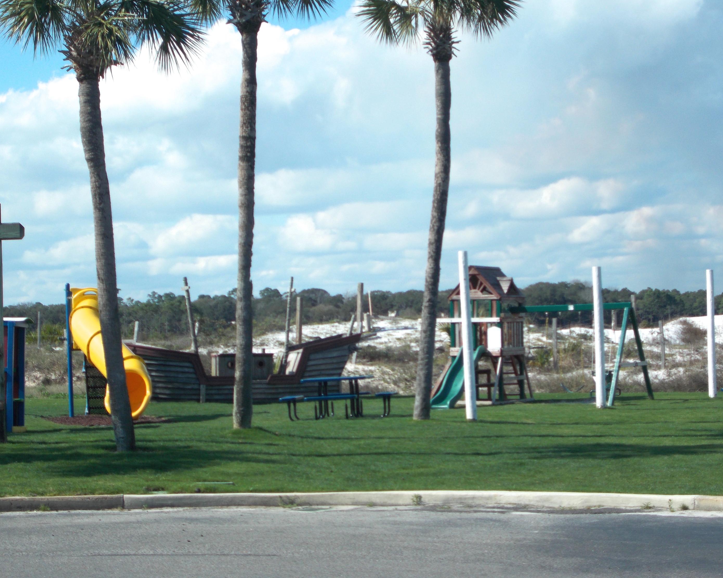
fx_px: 1712
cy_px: 287
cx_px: 344
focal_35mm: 80
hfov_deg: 23.8
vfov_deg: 19.2
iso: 80
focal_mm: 13.5
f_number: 5.8
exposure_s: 1/400
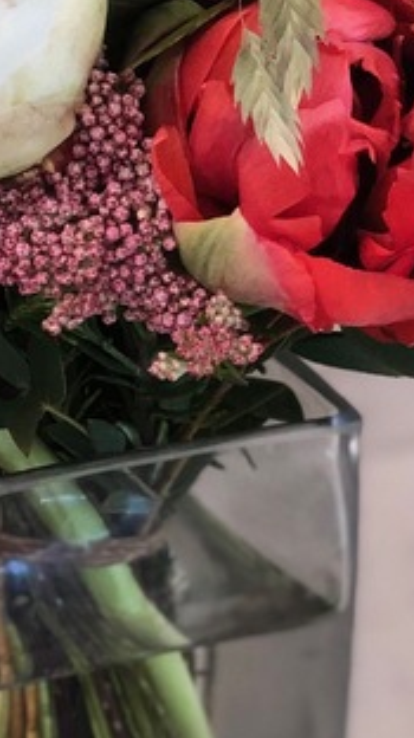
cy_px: -34
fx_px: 3794
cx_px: -476
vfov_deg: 11.0
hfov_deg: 6.1
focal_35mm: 194
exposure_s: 1/33
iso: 100
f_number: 2.4
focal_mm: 6
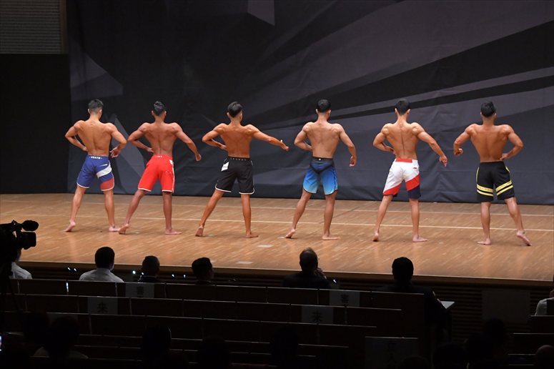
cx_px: 277
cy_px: 184
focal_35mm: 117
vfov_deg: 11.7
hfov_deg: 17.5
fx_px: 1800
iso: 6400
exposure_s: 1/400
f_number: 5.6
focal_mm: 78
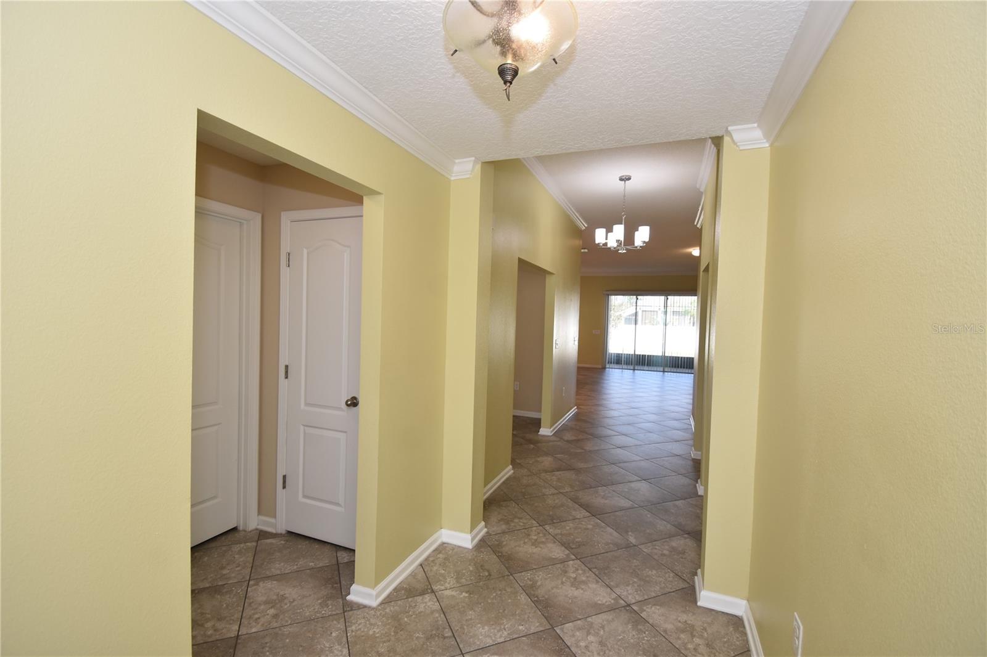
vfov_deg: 77.3
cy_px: 328
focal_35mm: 15
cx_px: 494
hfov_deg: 100.4
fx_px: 411
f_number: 4.5
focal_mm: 10
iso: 200
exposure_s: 1/80
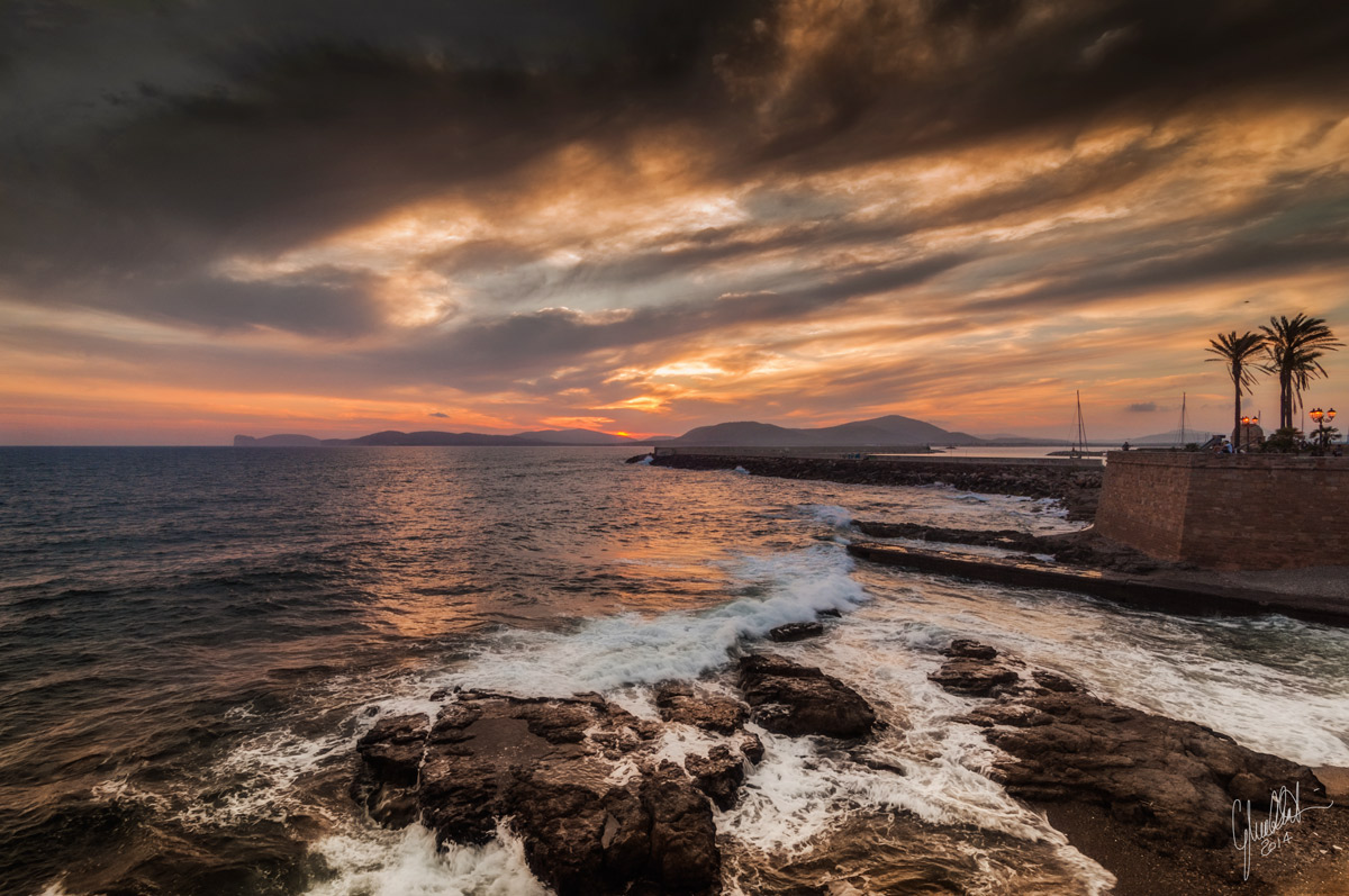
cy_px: 448
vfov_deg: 71.9
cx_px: 674
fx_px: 618
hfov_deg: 95.0
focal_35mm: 16
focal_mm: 11
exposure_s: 1/25
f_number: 13
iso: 400
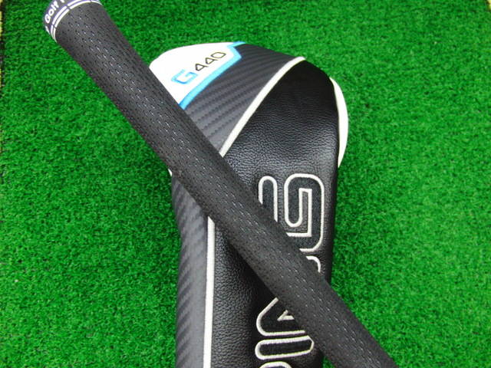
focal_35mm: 37
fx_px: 525
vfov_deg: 38.7
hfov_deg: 50.1
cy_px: 184
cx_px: 246
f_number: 3.6
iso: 400
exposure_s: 1/25
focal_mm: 6.42
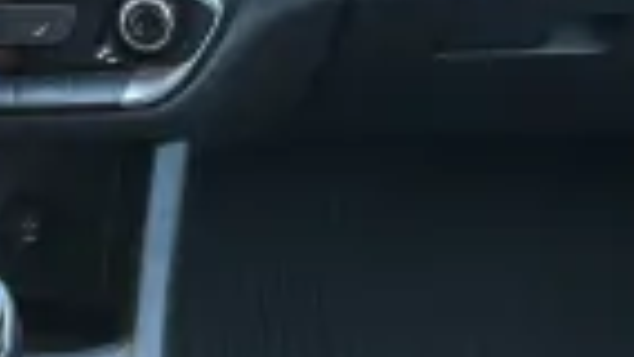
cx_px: -67
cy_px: -156
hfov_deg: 16.3
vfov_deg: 9.3
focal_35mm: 128
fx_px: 2153
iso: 125
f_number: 1.6
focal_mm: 5.96
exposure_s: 1/121
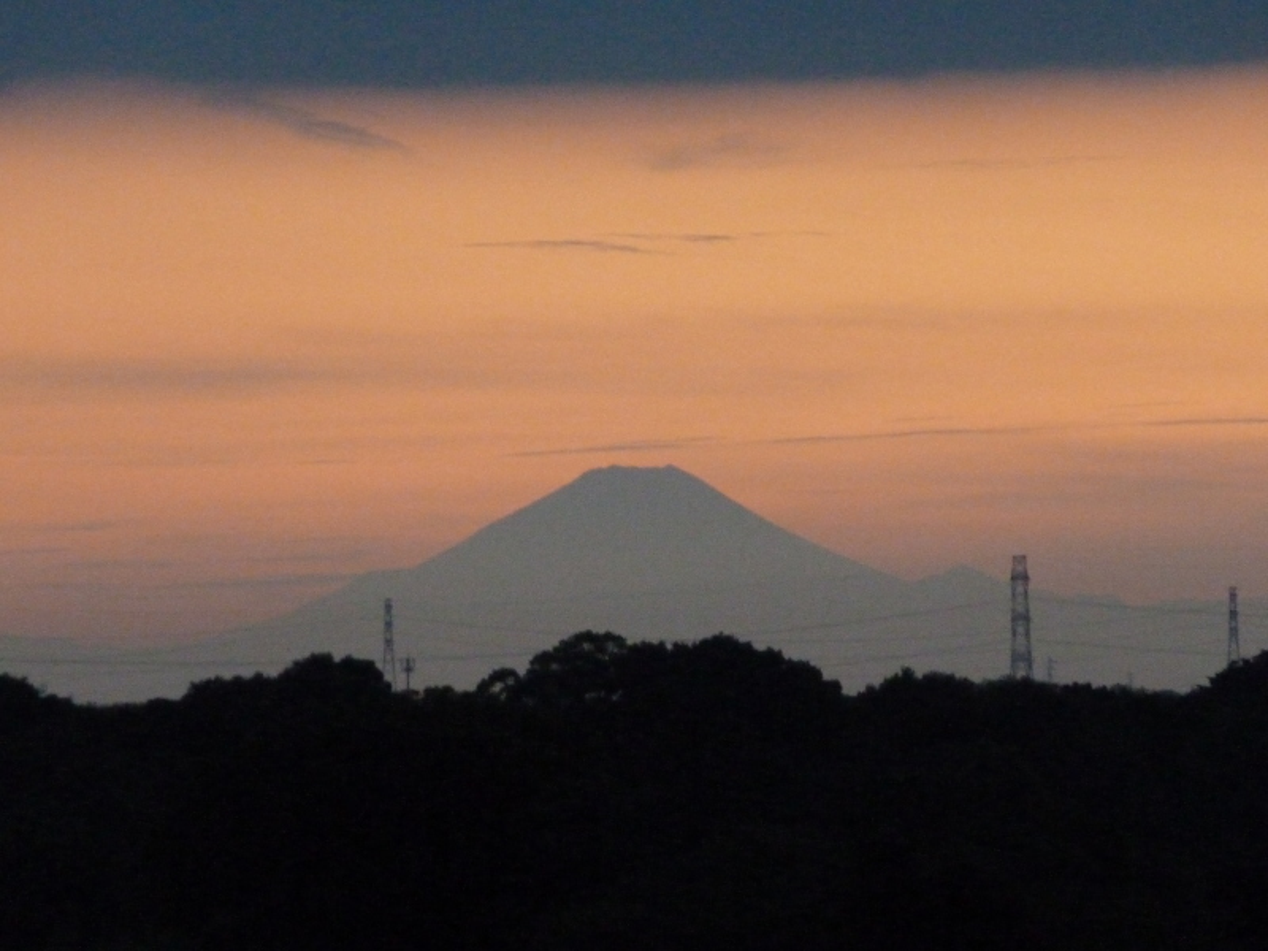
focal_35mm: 399
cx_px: 634
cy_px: 476
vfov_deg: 3.7
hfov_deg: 5.0
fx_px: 14616
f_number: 4.9
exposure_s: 1/20
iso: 800
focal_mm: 49.2
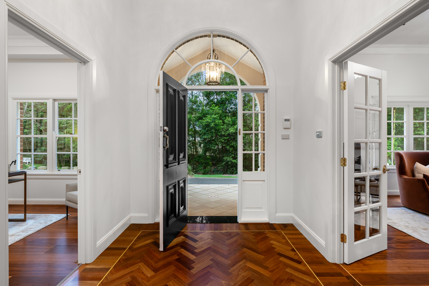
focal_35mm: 17
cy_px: 143
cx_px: 214
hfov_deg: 93.3
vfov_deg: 70.4
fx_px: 203
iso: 400
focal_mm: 17
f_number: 11
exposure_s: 1/2.5
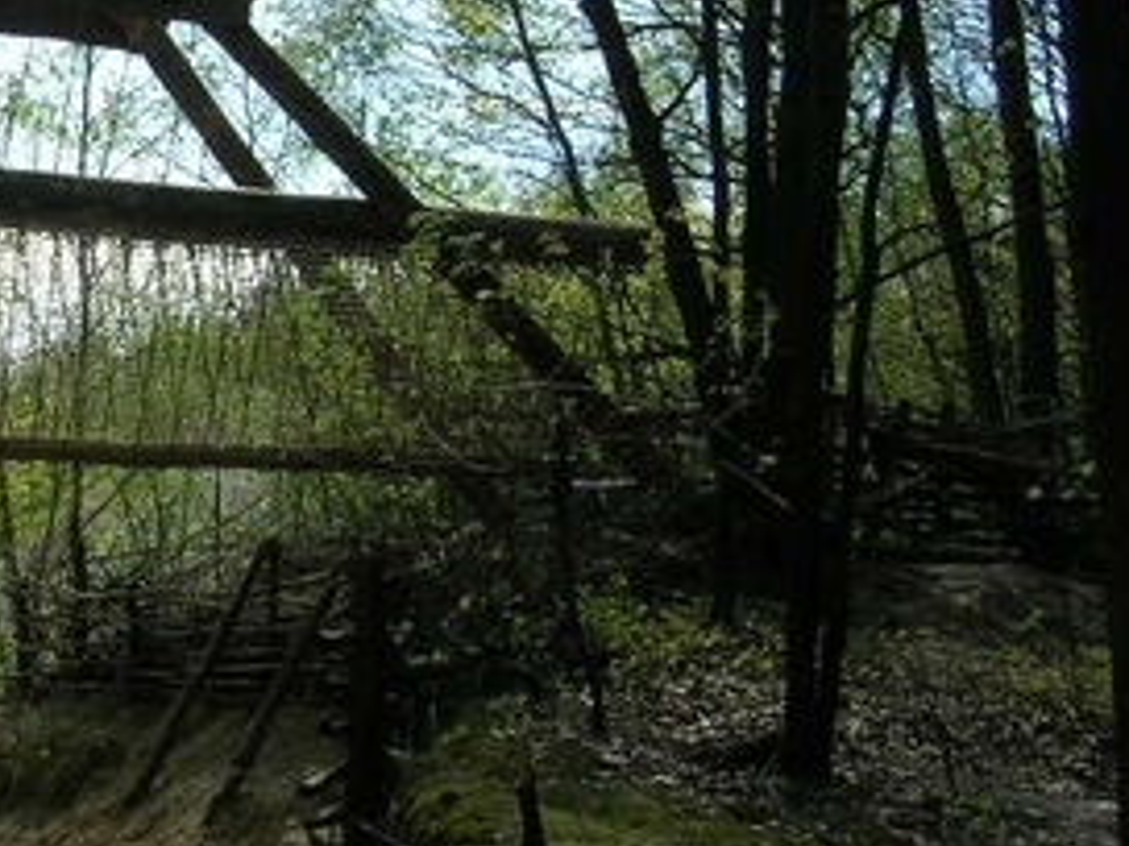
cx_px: -33
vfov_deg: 19.4
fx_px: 2446
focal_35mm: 75
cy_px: 166
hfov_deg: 24.6
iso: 50
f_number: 4.9
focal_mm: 5.7
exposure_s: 1/225
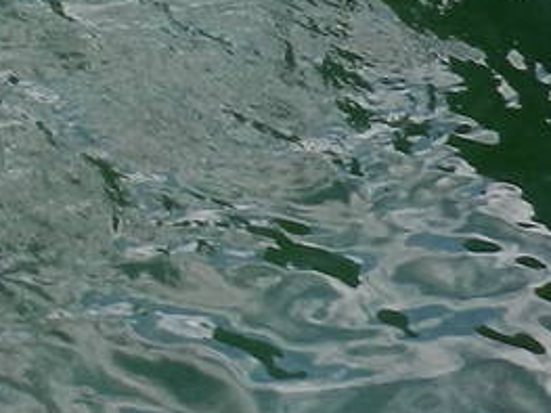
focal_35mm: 140
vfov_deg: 9.8
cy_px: -434
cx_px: -333
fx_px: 2227
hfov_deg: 13.1
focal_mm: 4
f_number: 3.4
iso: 160
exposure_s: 1/250
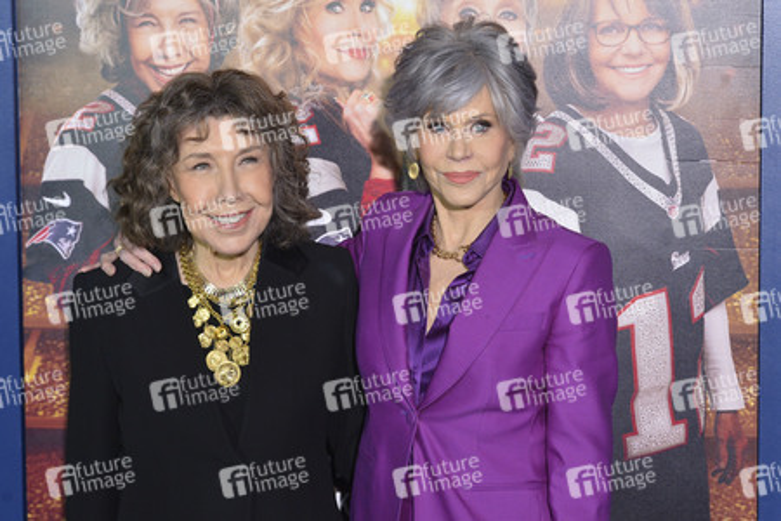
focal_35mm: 98
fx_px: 2126
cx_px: 390
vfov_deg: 14.0
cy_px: 260
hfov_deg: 20.8
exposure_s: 1/320
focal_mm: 98
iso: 2000
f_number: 6.3
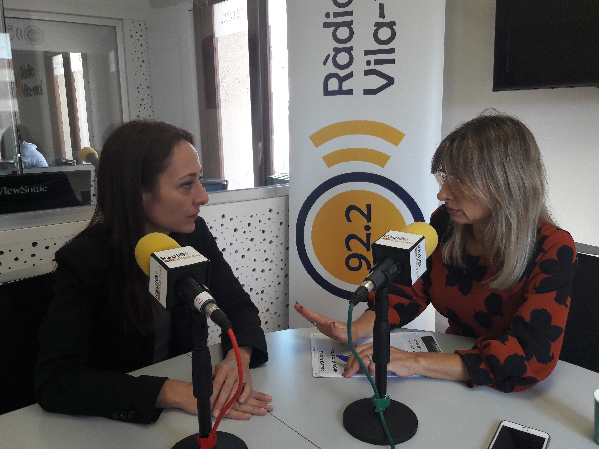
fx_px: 485
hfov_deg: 63.4
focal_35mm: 28
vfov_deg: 49.7
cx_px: 300
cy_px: 224
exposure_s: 1/100
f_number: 1.9
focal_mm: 3.7
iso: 64
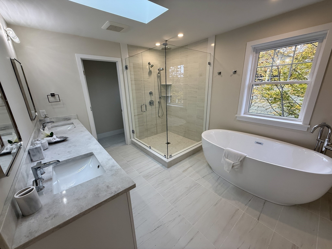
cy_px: 124
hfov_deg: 102.1
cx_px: 166
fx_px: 134
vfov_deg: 85.7
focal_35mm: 14
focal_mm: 2.22
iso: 100
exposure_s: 1/120
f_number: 2.2
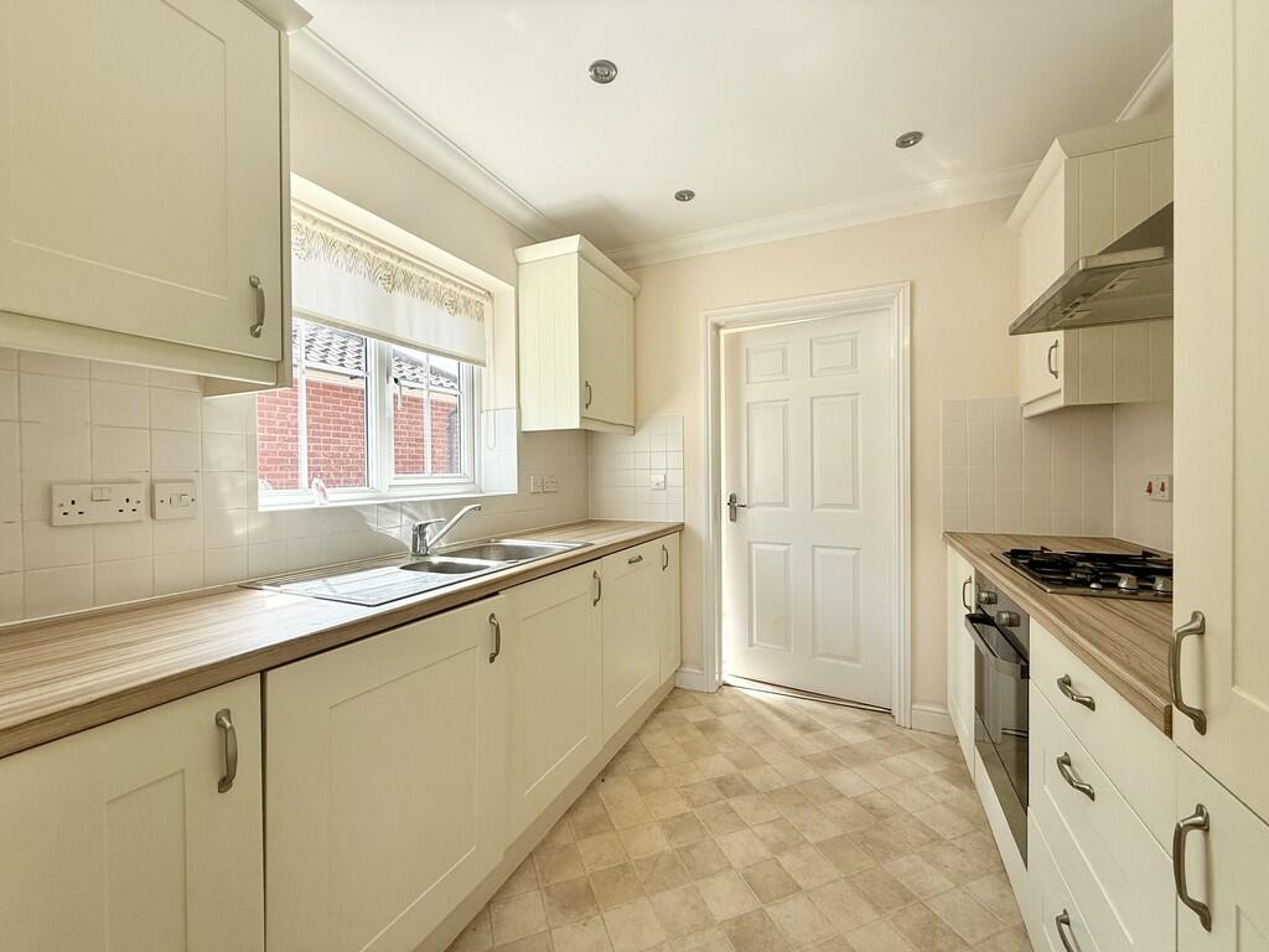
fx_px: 513
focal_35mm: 14
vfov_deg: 85.7
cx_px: 634
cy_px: 476
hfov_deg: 102.1
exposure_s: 1/357
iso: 64
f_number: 2.2
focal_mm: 2.22
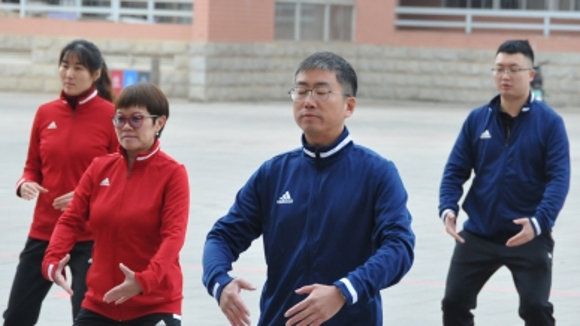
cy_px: 106
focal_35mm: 212
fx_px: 3256
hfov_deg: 10.2
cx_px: 339
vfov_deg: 5.7
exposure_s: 1/125
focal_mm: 95
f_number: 5.3
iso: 1250
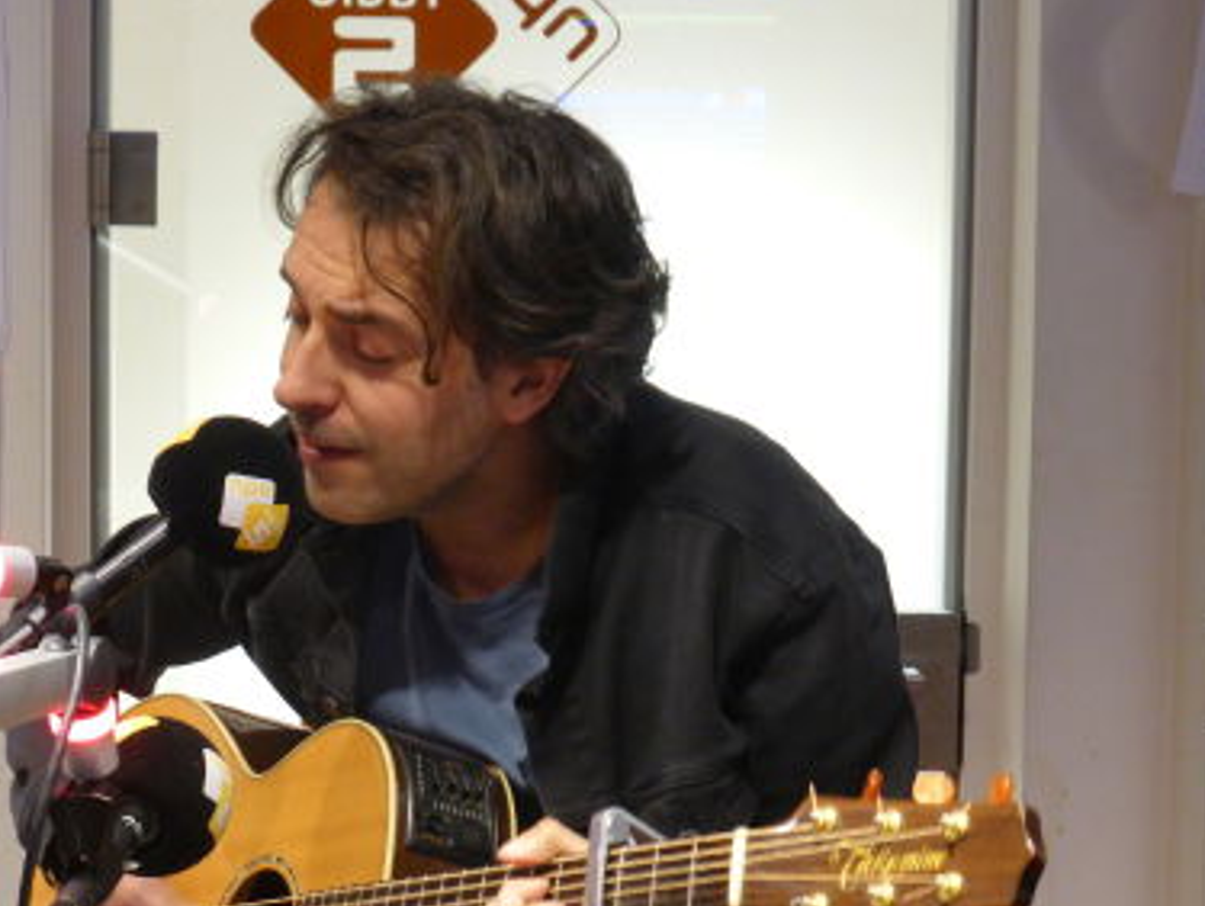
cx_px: 485
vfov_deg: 14.1
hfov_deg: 18.7
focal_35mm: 105
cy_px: 593
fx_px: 3659
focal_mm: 14.2
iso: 400
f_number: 5.1
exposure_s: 1/4
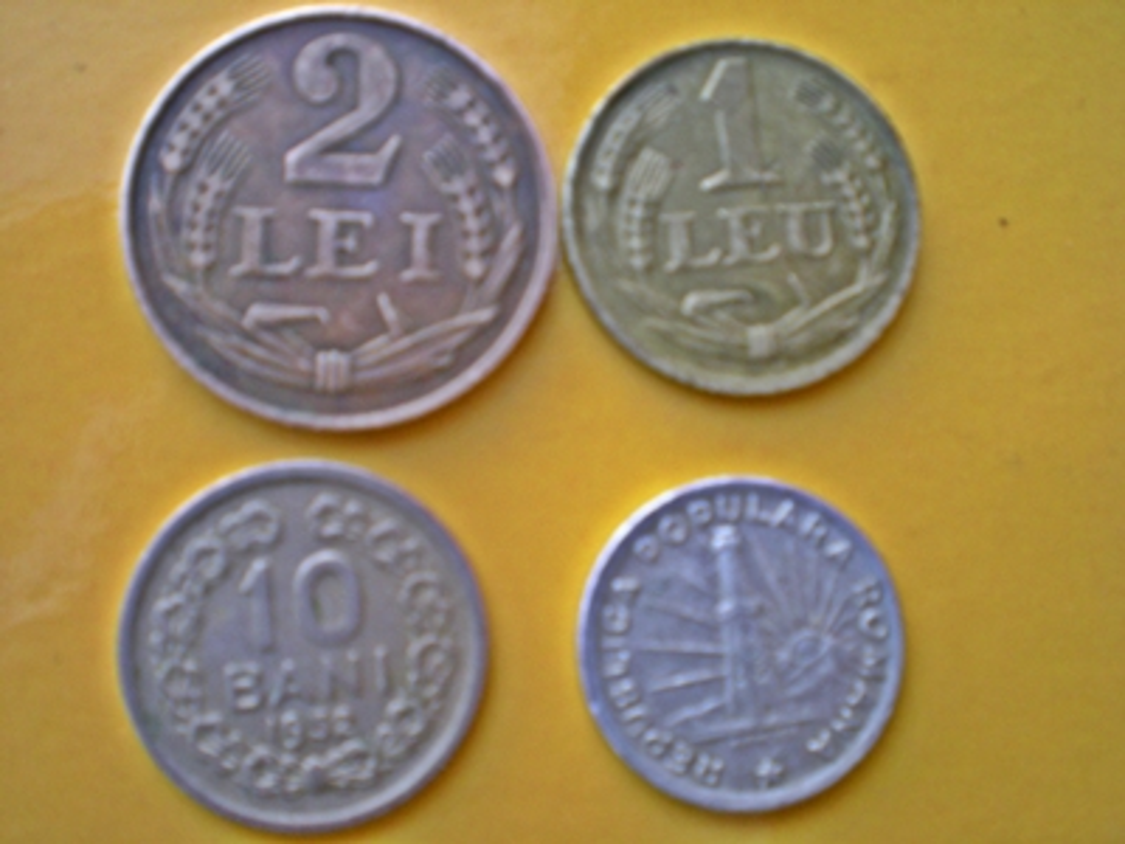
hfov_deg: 49.0
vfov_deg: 37.7
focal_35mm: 38
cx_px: 562
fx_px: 1235
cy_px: 422
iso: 200
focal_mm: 6.3
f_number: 3.1
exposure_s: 1/31.7
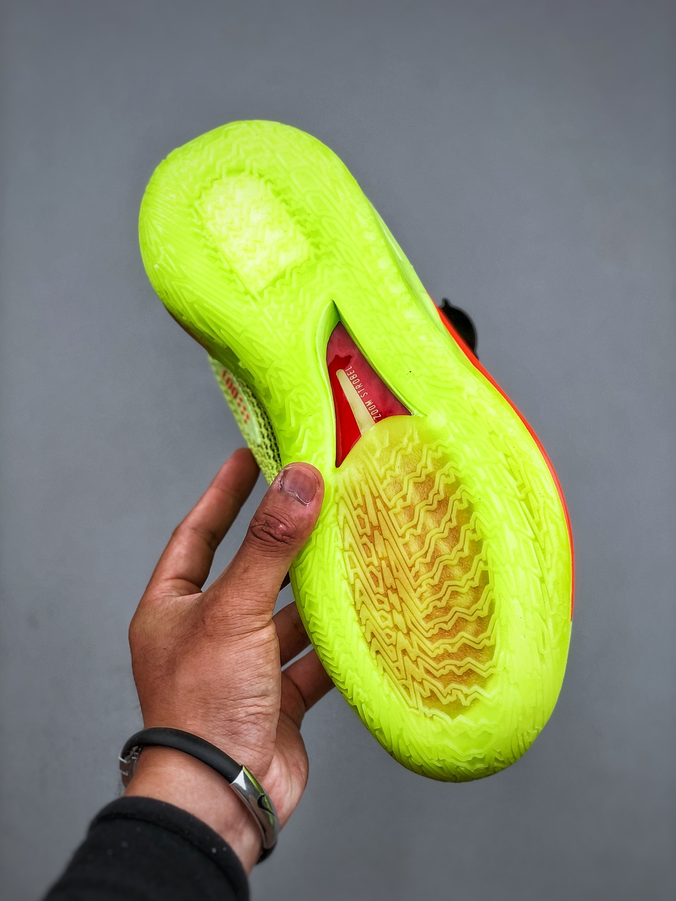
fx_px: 1484
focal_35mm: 57
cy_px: 450
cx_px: 338
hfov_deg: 25.7
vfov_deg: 33.8
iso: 25
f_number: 2.8
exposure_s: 1/100
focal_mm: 6.6
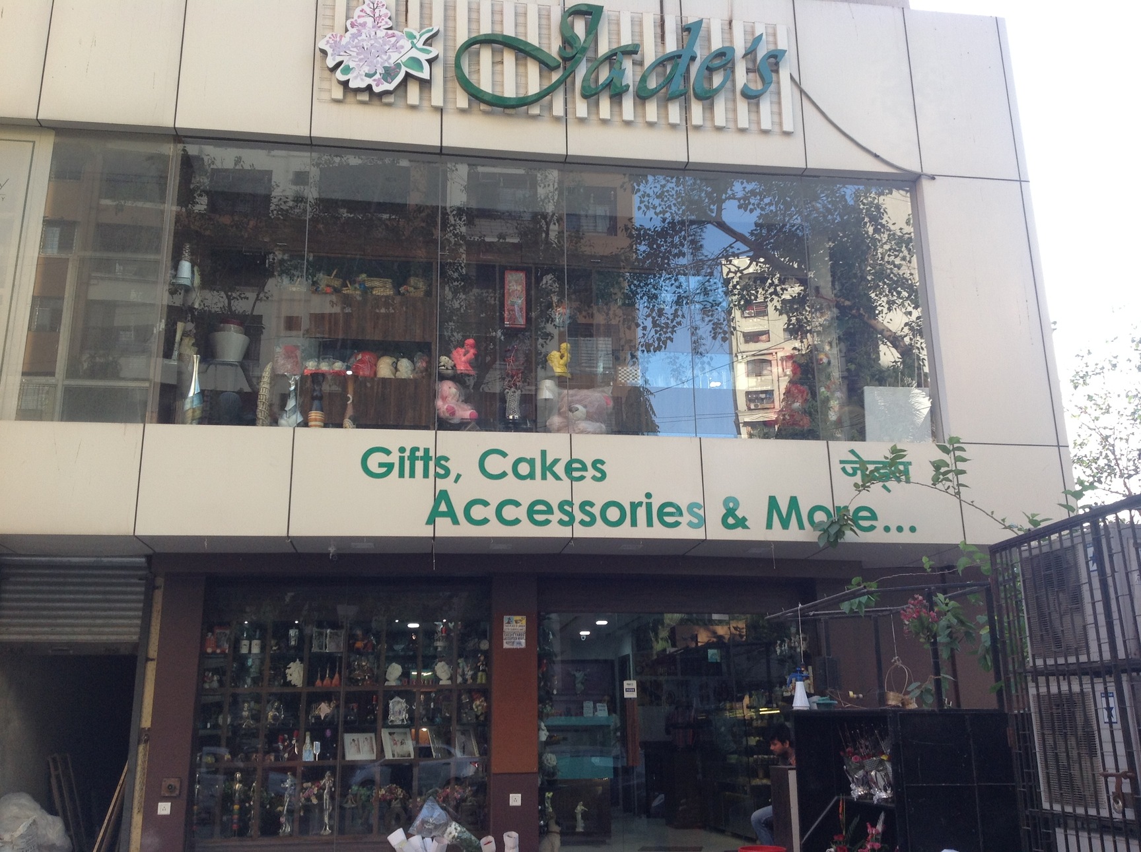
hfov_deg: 52.7
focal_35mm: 35
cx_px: 570
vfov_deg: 40.6
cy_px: 426
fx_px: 1152
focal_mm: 4.28
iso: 50
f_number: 2.4
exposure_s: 1/131
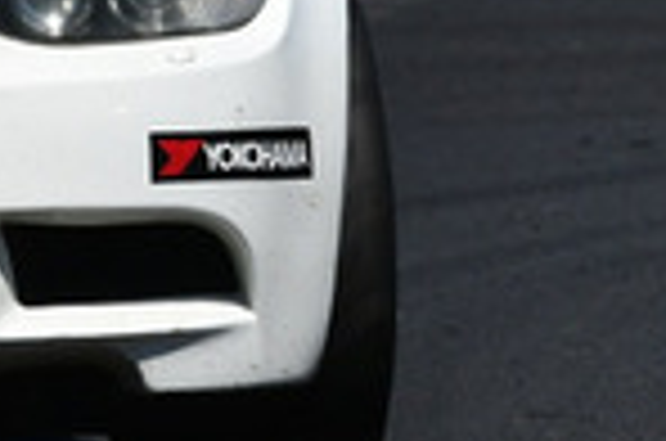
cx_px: -216
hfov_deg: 0.8
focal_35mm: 2521
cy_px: -414
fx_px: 46538
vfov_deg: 0.5
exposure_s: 1/640
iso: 320
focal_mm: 310
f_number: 11
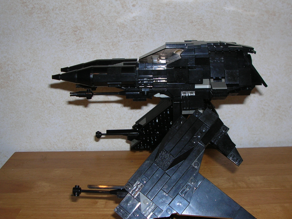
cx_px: 161
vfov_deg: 30.2
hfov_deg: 39.6
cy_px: 115
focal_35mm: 48
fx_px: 405
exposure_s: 1/60.1
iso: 50
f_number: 2.9
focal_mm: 6.2
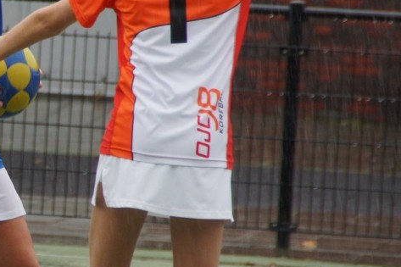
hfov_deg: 2.8
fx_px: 8139
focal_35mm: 731
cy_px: 115
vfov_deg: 1.9
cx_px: -19
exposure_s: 1/200
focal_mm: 200
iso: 400
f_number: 6.3
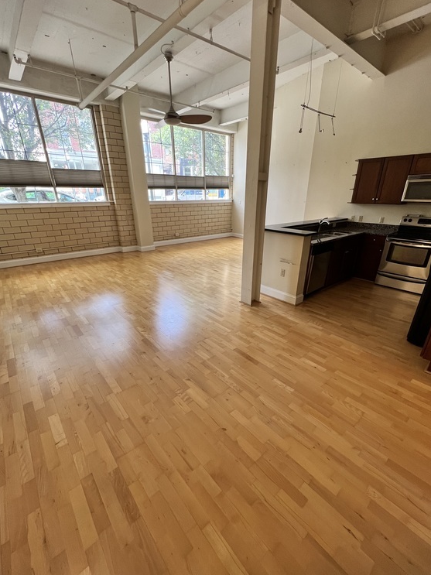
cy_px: 303
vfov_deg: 102.0
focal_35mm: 14
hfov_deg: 85.7
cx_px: 219
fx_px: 232
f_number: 1.8
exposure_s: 1/120
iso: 200
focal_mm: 1.57
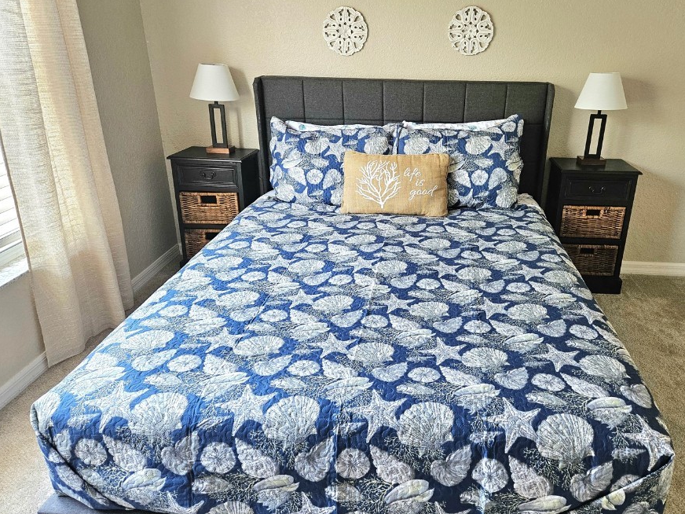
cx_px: 399
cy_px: 236
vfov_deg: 51.3
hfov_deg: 64.9
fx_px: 534
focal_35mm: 27
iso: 250
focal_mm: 5.4
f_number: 1.8
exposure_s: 1/120
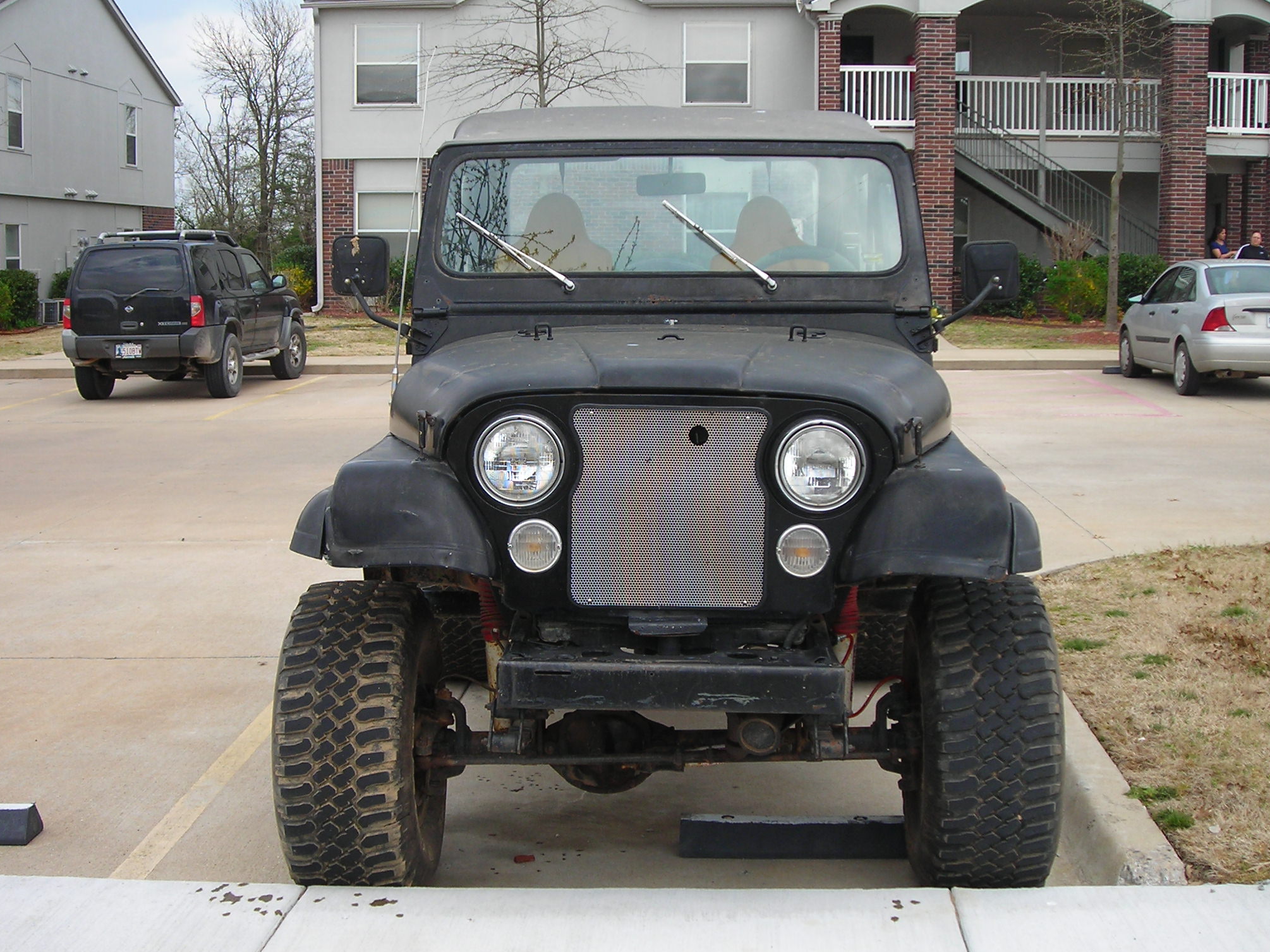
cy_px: 472
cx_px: 652
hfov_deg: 38.9
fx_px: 1798
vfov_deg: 29.7
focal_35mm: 49
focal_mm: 6.3
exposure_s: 1/283
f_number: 3.2
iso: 50
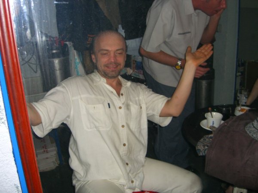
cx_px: 129
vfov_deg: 37.7
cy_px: 96
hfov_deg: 49.0
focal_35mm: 38
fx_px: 283
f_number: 2.8
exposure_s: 1/60
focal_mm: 7.9
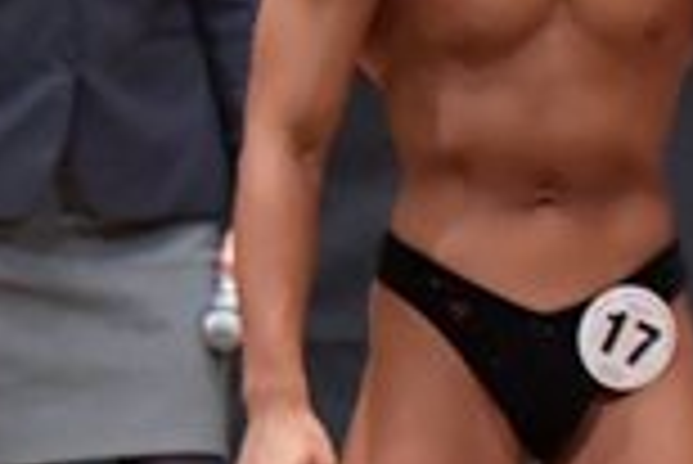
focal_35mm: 1130
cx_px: 1271
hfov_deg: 1.8
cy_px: 572
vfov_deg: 1.2
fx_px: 21773
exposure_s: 1/400
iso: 8000
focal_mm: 150
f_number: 5.6
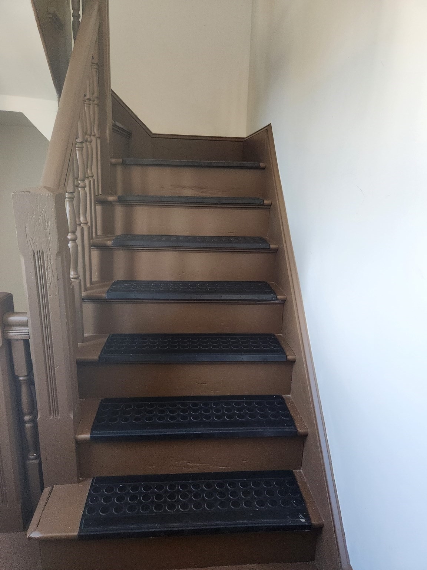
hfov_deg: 58.9
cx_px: 214
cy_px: 285
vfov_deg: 73.9
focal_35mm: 23
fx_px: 378
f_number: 1.8
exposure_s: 1/120
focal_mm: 5.4
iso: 640
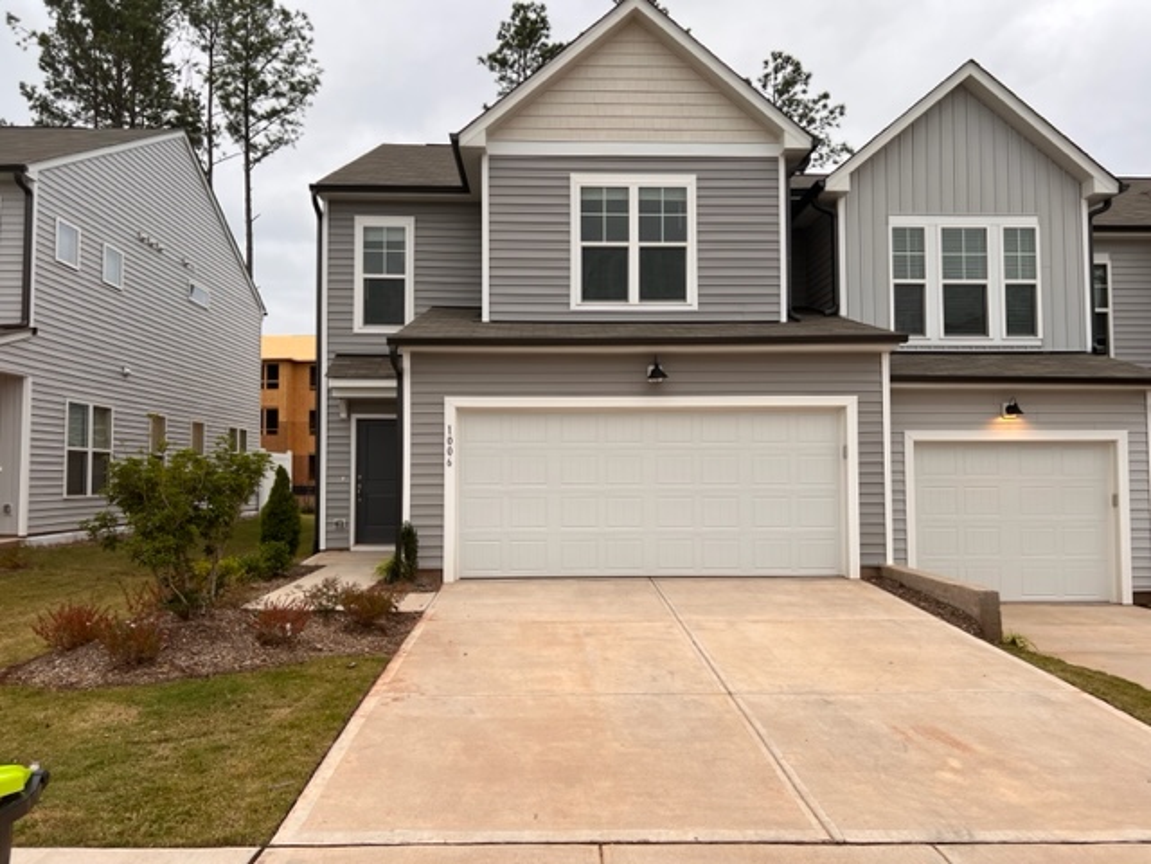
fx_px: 865
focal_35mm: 26
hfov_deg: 67.3
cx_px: 576
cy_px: 432
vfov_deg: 53.1
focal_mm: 5.7
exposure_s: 1/161
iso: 40
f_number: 1.5
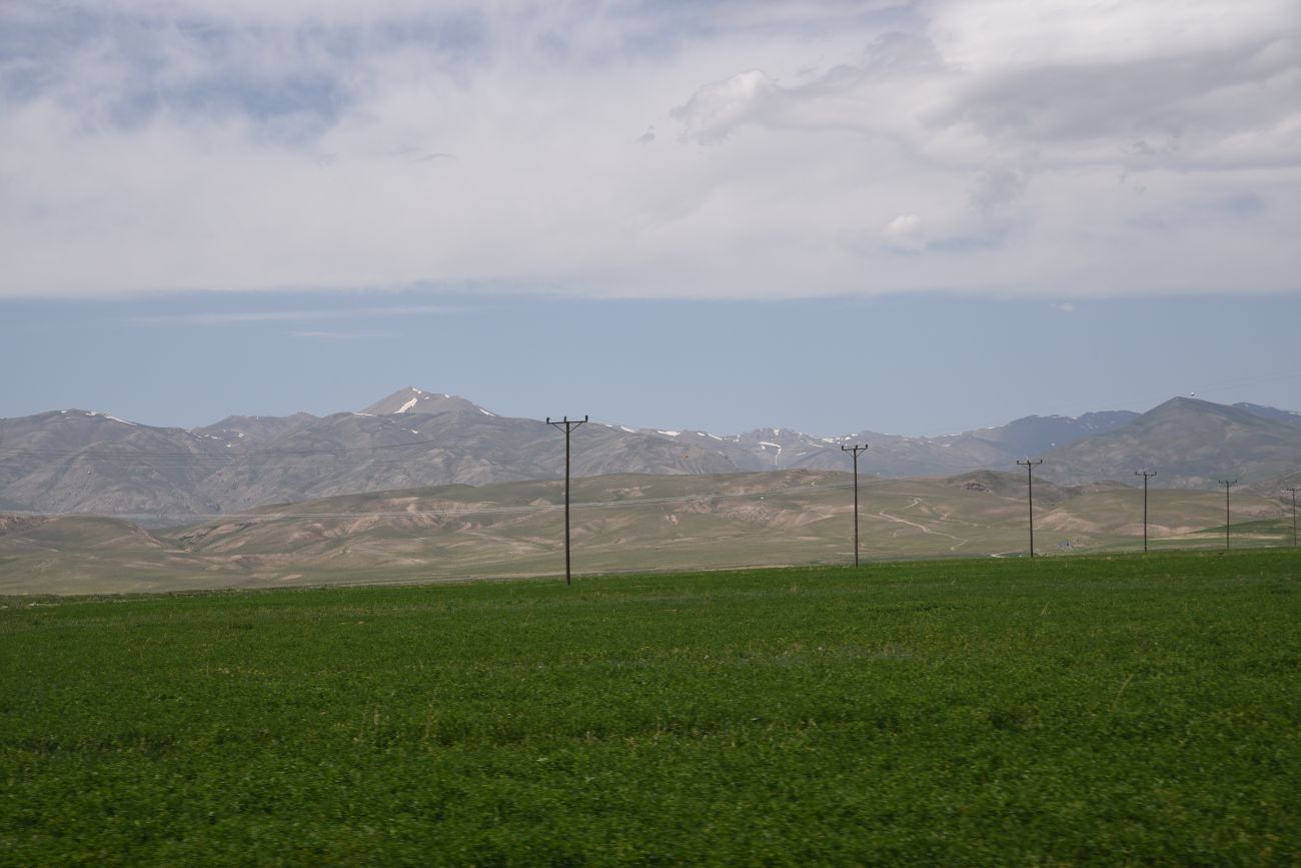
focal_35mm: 70
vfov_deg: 19.5
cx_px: 650
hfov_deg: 28.8
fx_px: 2530
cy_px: 434
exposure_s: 1/500
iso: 160
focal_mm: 70
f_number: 10
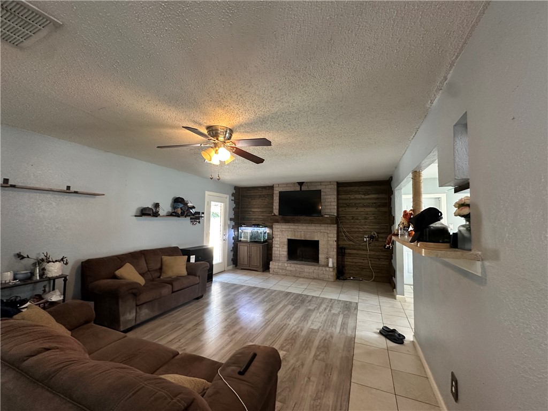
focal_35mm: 14
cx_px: 274
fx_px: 222
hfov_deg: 102.1
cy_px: 206
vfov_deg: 85.7
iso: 320
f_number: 2.2
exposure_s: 1/60
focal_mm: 2.22
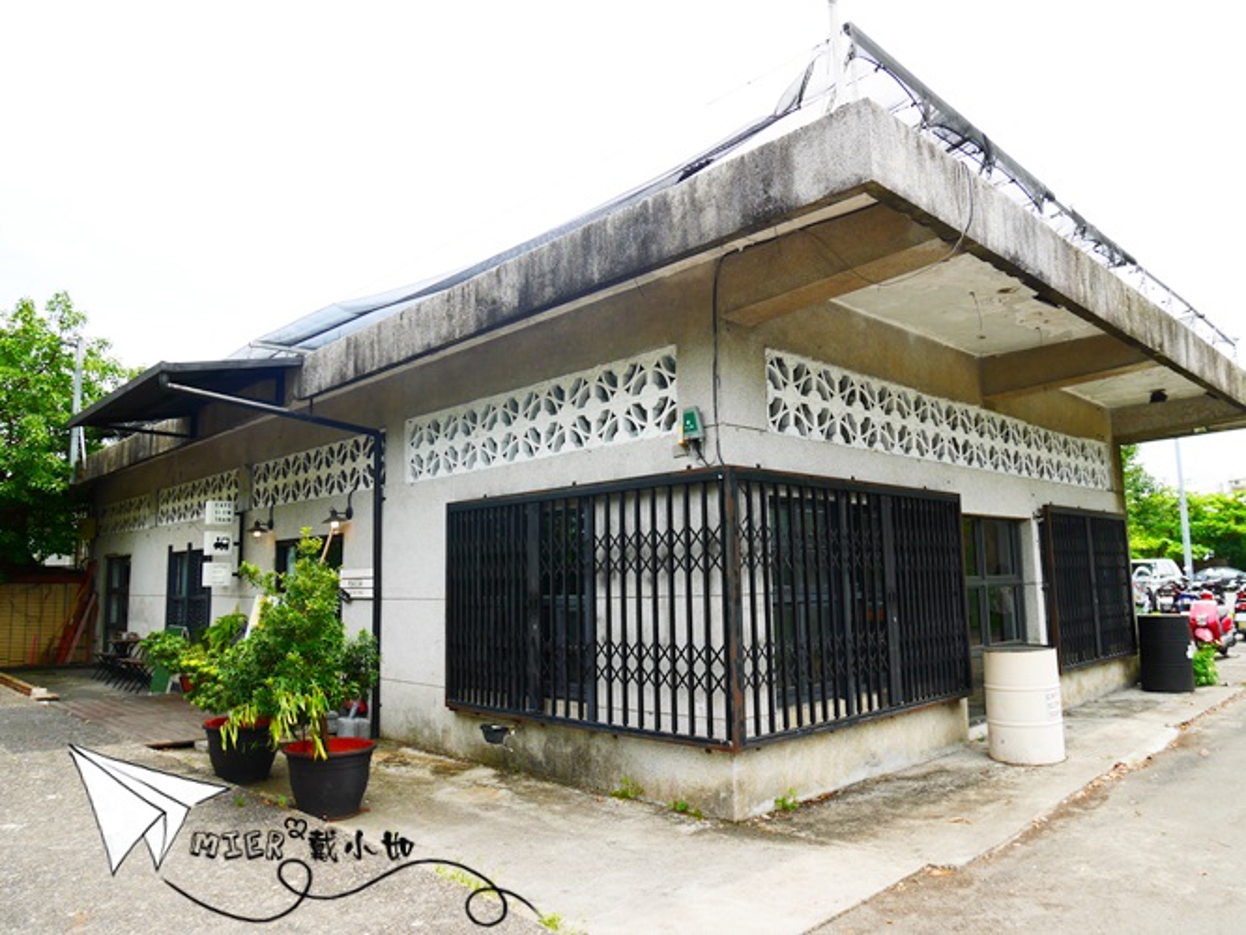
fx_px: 864
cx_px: 623
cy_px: 468
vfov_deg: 56.8
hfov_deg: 71.6
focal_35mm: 24
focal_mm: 12
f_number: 6.3
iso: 200
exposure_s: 1/320
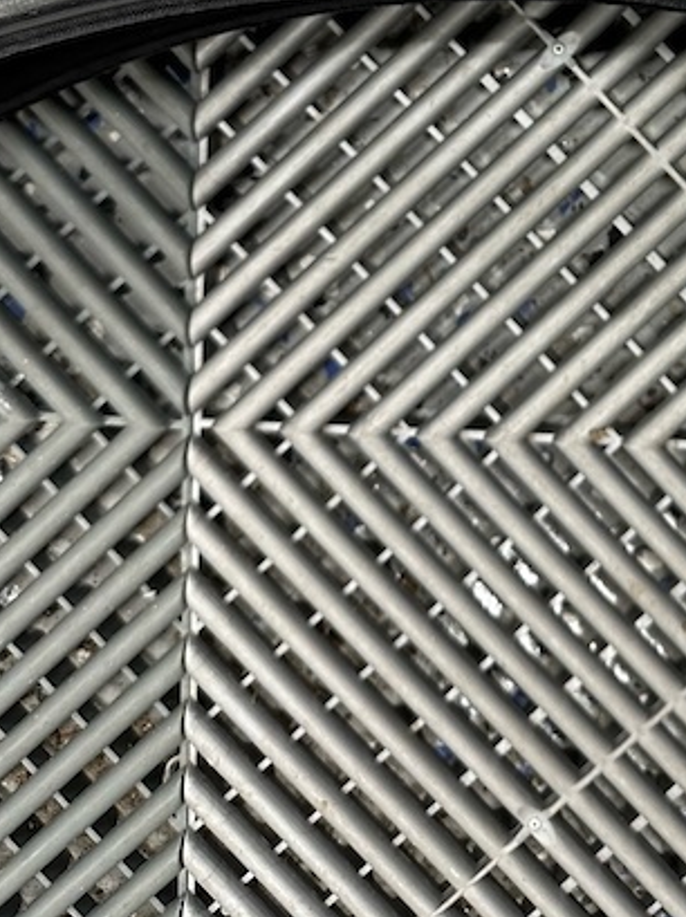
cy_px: 38
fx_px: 1244
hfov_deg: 29.5
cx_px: 625
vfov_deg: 37.0
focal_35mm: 47
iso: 200
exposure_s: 1/60
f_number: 1.78
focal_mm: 6.86
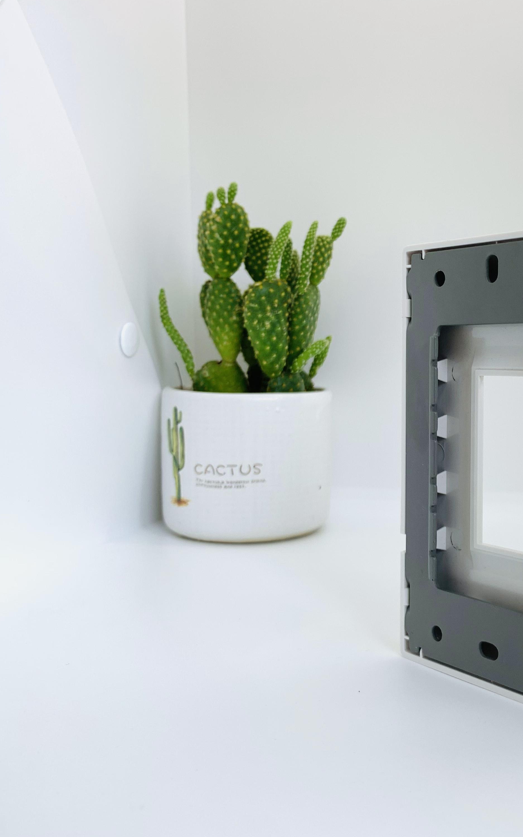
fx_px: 844
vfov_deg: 52.7
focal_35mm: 37
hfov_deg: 32.5
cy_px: 418
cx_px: 482
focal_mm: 4.25
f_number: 1.8
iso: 25
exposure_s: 1/208
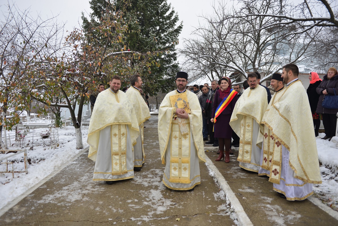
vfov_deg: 46.4
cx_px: 169
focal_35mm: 28
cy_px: 113
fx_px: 263
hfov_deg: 65.5
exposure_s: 1/250
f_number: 2.8
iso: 100
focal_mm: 28
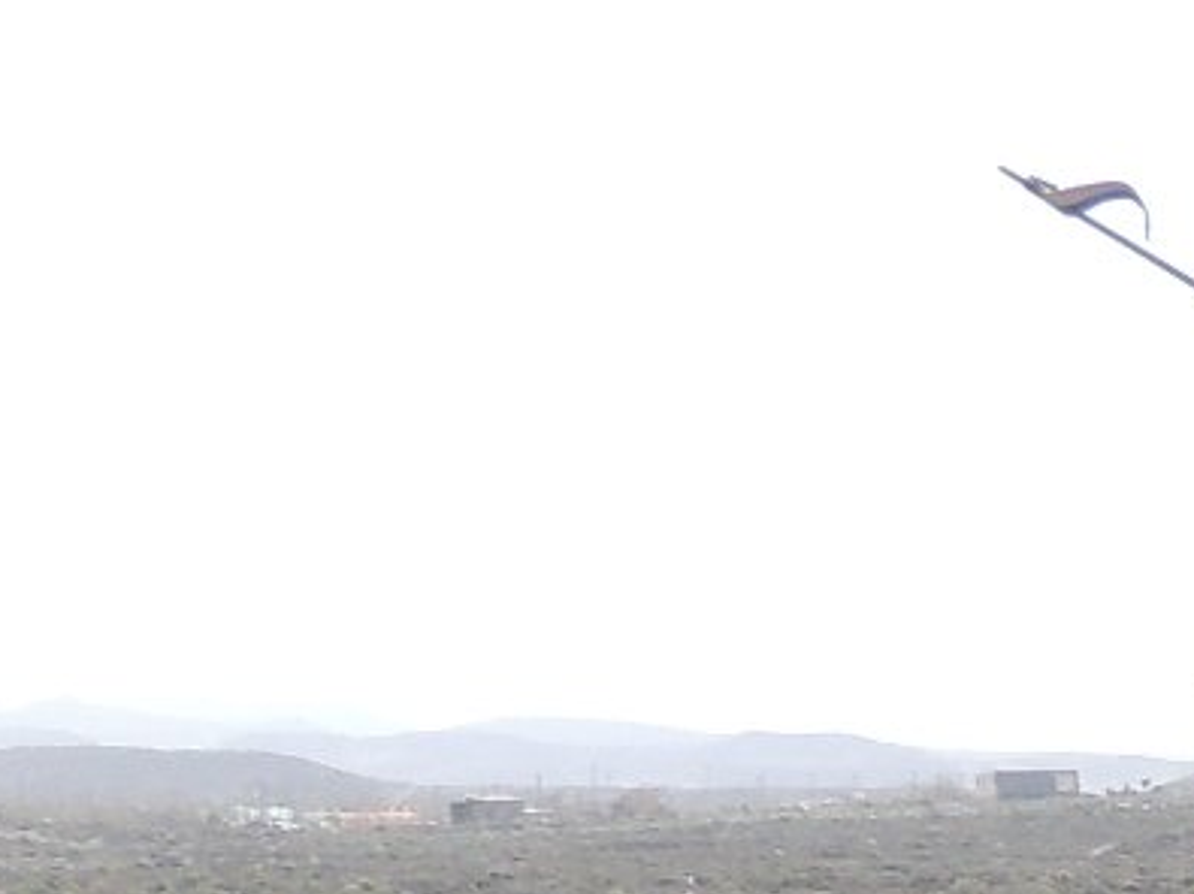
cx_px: 2352
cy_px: 1495
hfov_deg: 12.5
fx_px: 4828
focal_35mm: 140
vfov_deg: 10.1
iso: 100
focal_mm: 4.3
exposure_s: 1/800
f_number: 3
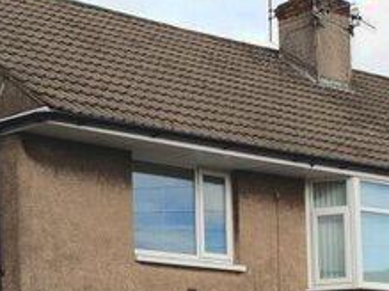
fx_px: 932
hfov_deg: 23.6
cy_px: 342
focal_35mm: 83
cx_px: 178
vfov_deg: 17.0
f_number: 2.4
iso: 50
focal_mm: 4.3
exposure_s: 1/890
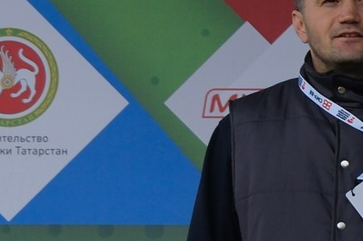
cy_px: 369
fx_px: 3739
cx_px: 837
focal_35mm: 371
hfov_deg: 5.4
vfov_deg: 3.7
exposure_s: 1/2500
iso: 400
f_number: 4
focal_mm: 41.1
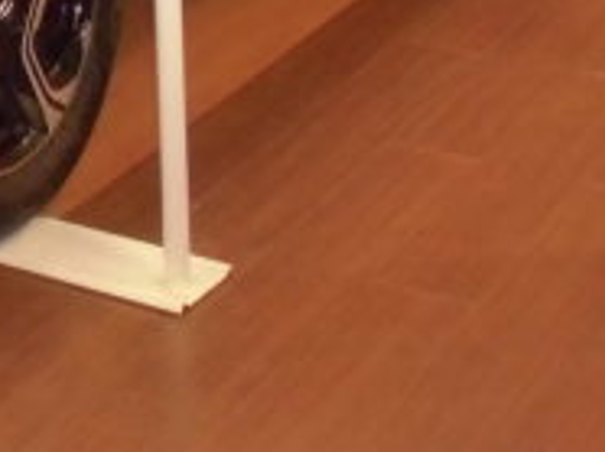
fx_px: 2042
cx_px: -273
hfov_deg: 15.6
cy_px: -263
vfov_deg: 12.0
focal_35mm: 117
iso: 400
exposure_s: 1/60
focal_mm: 6.1
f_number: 4
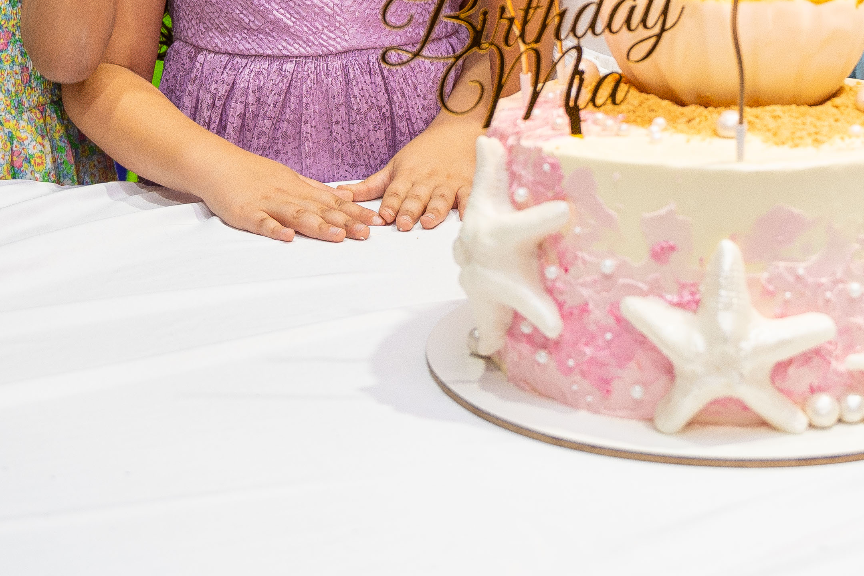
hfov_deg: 25.6
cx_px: 660
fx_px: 1872
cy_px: -52
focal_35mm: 78
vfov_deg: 17.0
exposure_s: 1/100
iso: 400
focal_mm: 24
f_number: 2.8
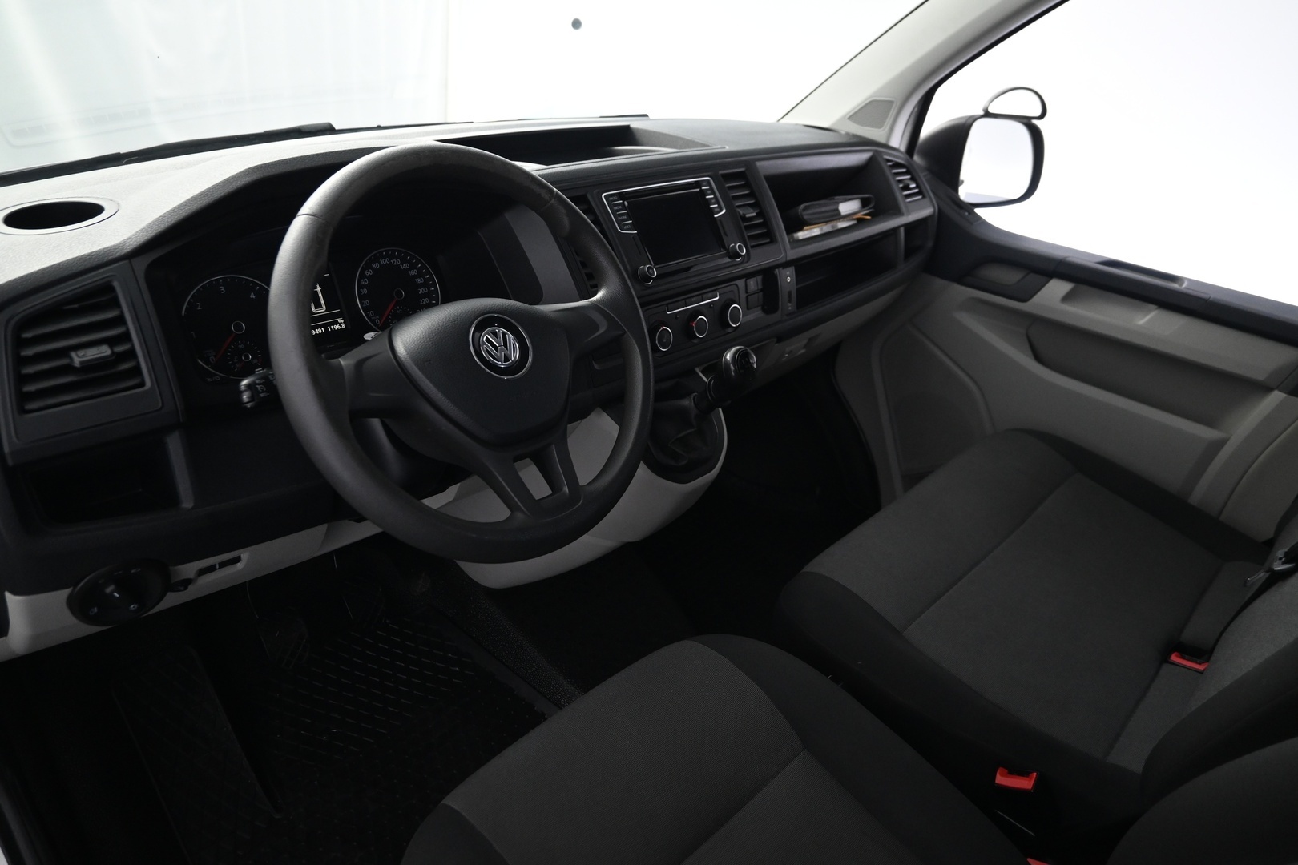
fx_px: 865
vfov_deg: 53.1
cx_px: 649
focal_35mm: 24
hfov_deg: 73.7
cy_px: 432
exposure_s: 1/20
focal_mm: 16
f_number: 3.5
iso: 1600
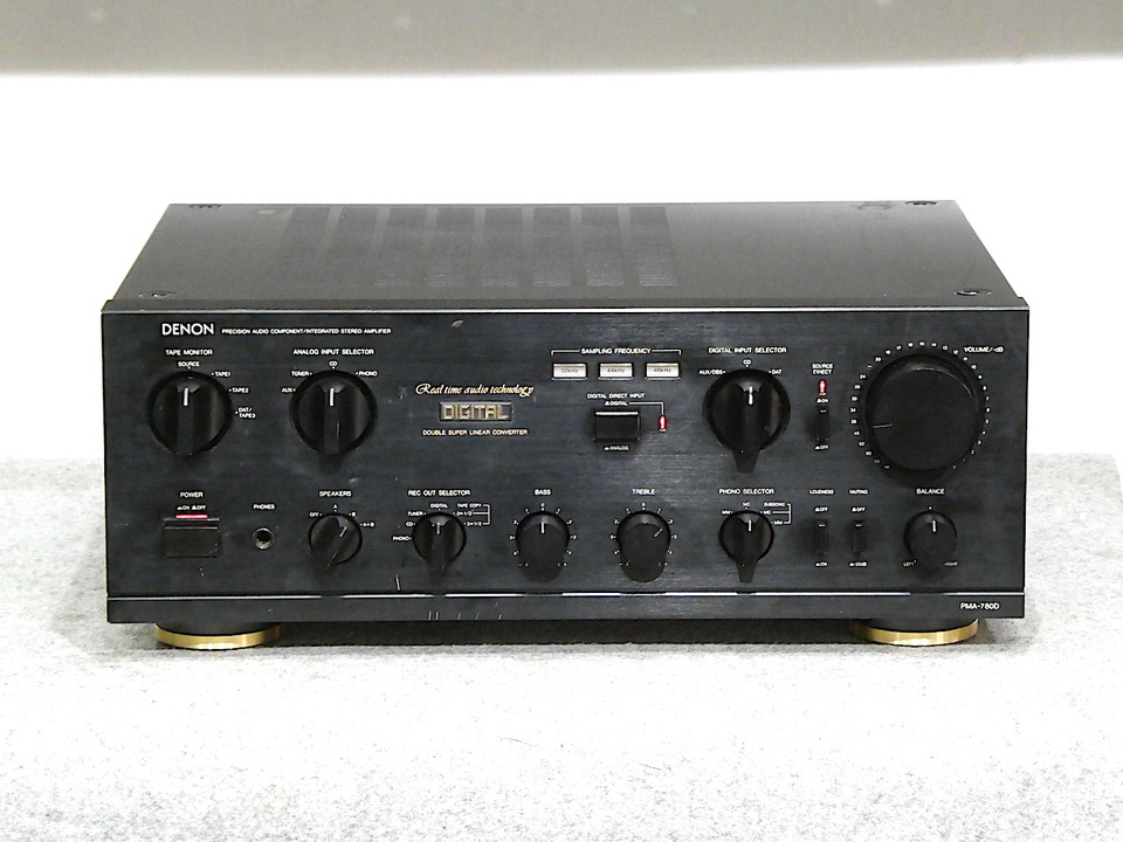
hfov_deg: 15.9
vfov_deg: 12.0
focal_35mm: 124
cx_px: 562
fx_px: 4023
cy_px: 421
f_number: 5.6
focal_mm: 22.3
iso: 1600
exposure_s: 1/20
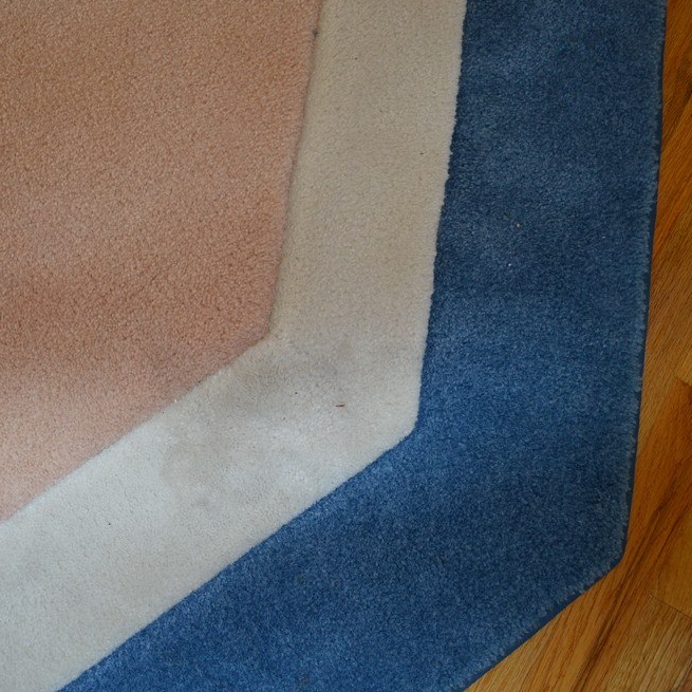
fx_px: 792
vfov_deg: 47.2
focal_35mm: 35
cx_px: 242
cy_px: 347
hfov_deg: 46.6
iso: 450
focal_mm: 18
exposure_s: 1/60
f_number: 3.5
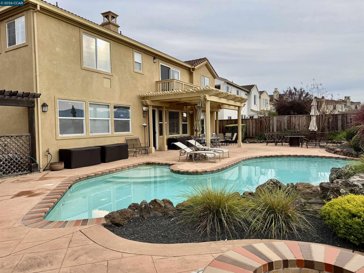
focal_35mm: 24
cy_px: 136
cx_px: 182
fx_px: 252
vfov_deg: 56.8
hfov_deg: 71.6
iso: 80
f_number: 1.78
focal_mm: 6.76
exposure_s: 1/1337
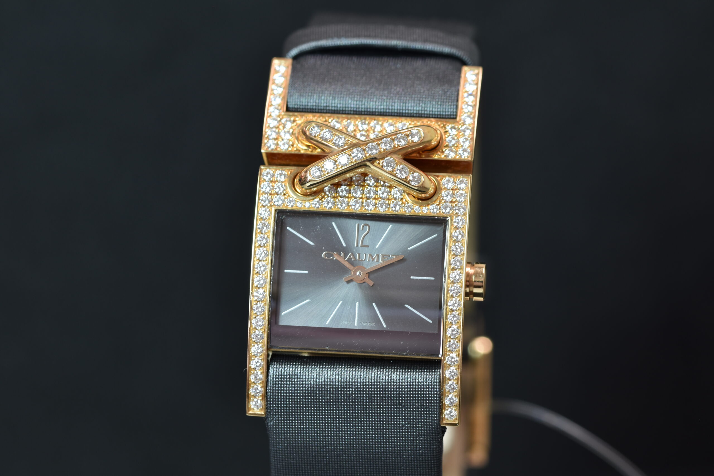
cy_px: 238
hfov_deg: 15.2
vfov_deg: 10.2
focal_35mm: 135
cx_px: 357
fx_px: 2677
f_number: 8
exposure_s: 1/6
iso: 100
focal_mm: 90
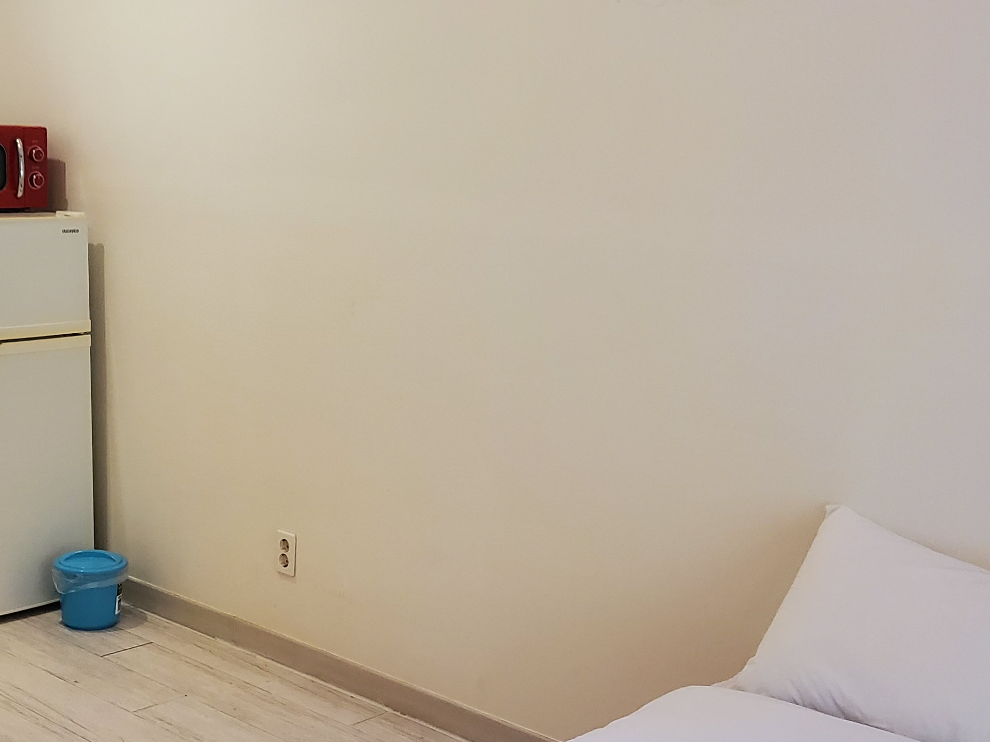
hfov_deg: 37.9
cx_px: 351
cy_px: 457
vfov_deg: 29.0
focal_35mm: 50
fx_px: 1430
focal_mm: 4.25
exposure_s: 1/120
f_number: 1.8
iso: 250
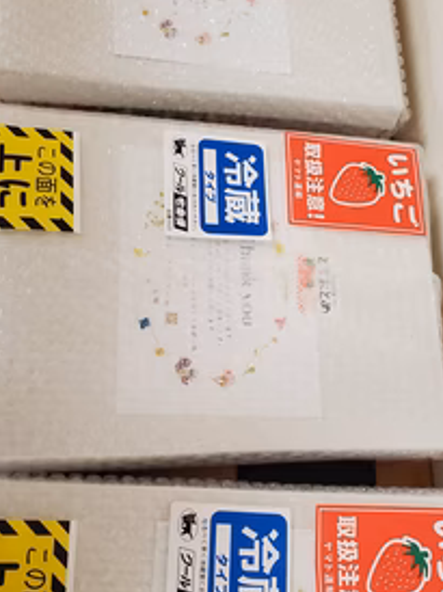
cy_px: 335
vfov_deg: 48.9
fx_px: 649
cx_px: 216
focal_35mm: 38
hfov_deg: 37.7
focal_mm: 4.3
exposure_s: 1/50
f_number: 2.4
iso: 320
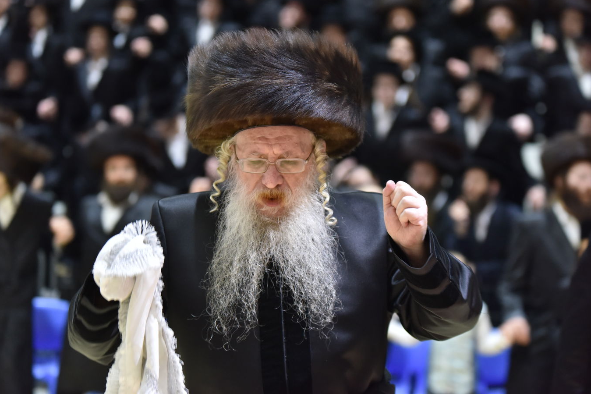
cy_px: 192
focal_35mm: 109
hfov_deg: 18.8
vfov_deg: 12.6
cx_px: 291
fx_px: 1789
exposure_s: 1/125
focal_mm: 105
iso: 1600
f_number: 2.8
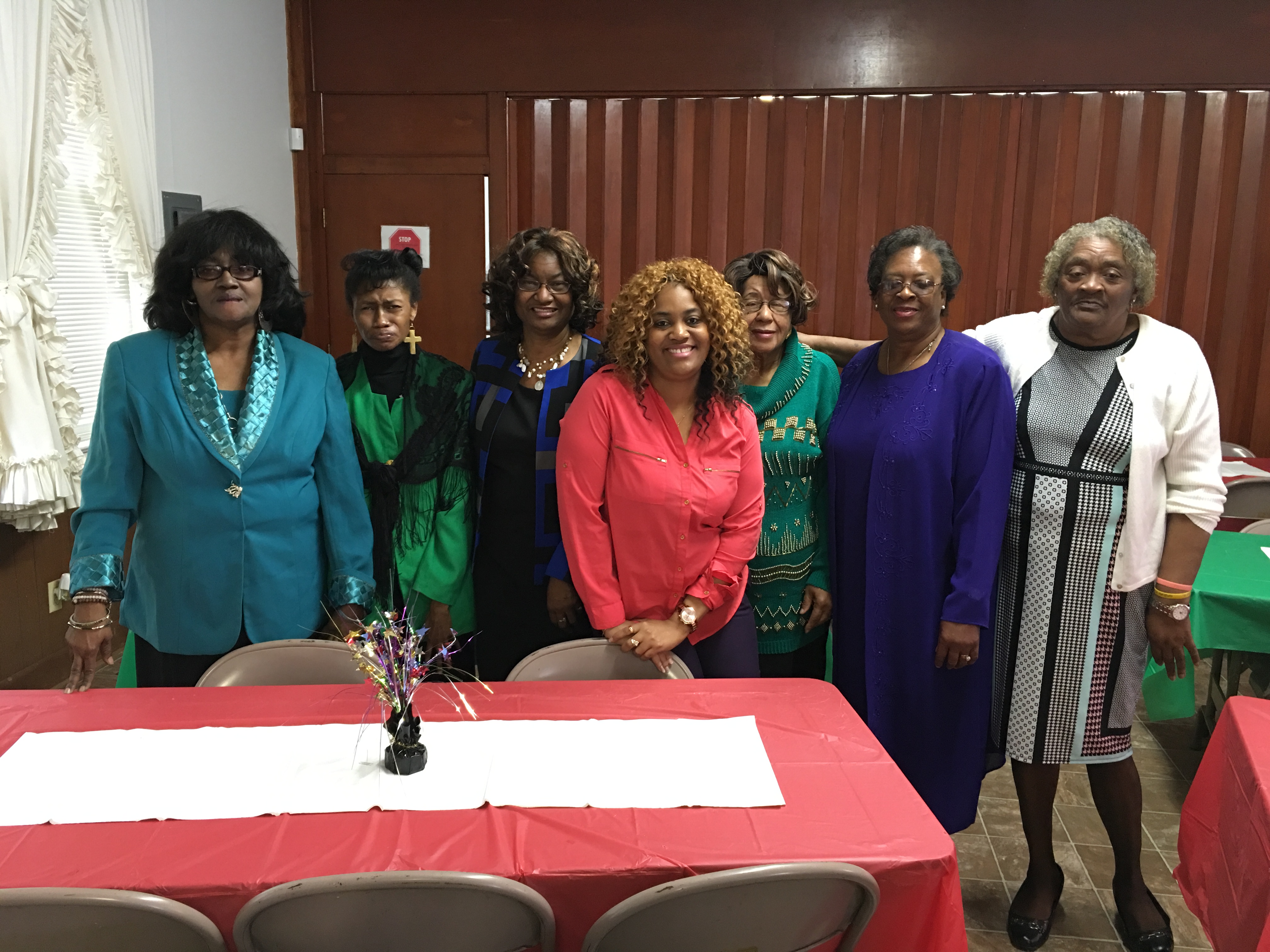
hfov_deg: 61.7
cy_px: 476
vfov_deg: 48.2
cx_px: 635
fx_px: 1064
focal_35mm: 29
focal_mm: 4.15
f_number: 2.2
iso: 80
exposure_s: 1/10
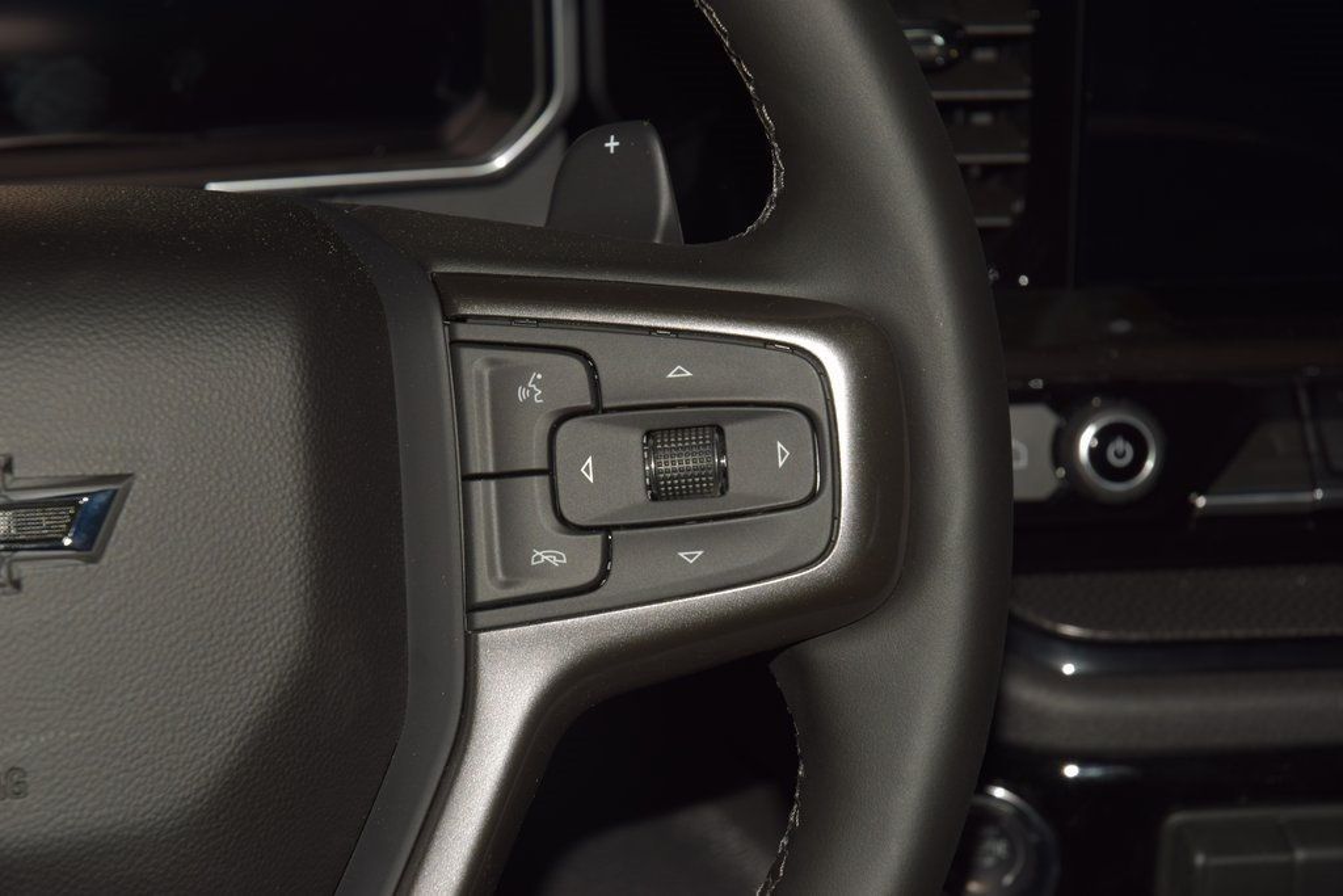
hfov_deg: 19.5
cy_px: 448
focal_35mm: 105
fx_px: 3917
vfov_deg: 13.0
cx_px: 672
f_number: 8
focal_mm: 70
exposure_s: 1/125
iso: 100
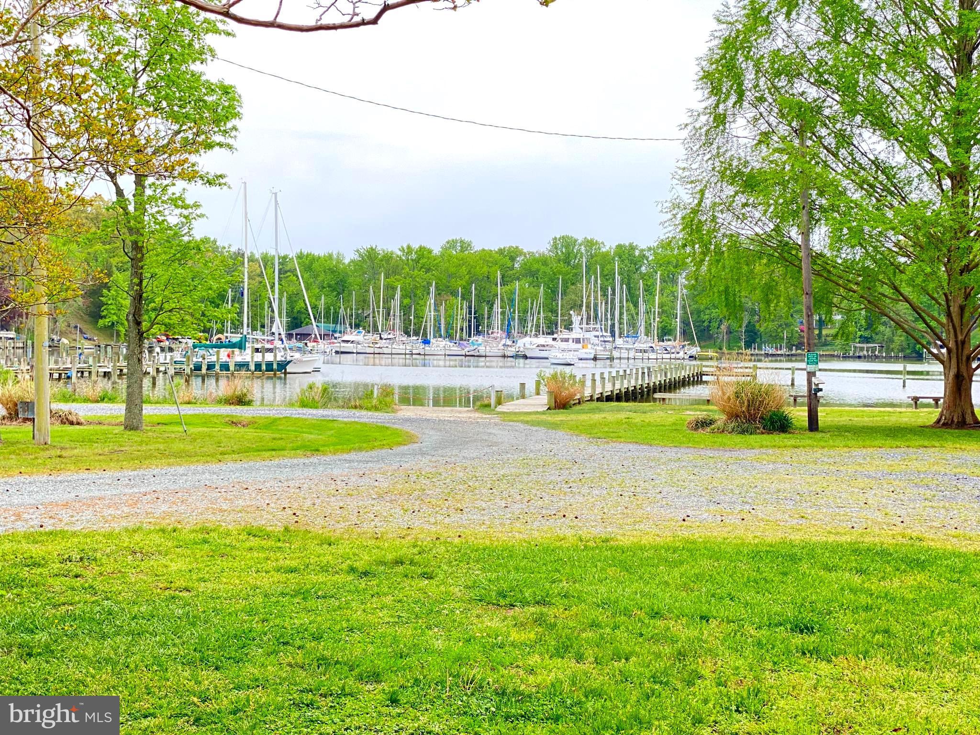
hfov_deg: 36.8
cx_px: 490
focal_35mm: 52
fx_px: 1472
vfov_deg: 28.0
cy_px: 368
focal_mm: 6
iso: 32
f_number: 2
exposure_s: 1/122
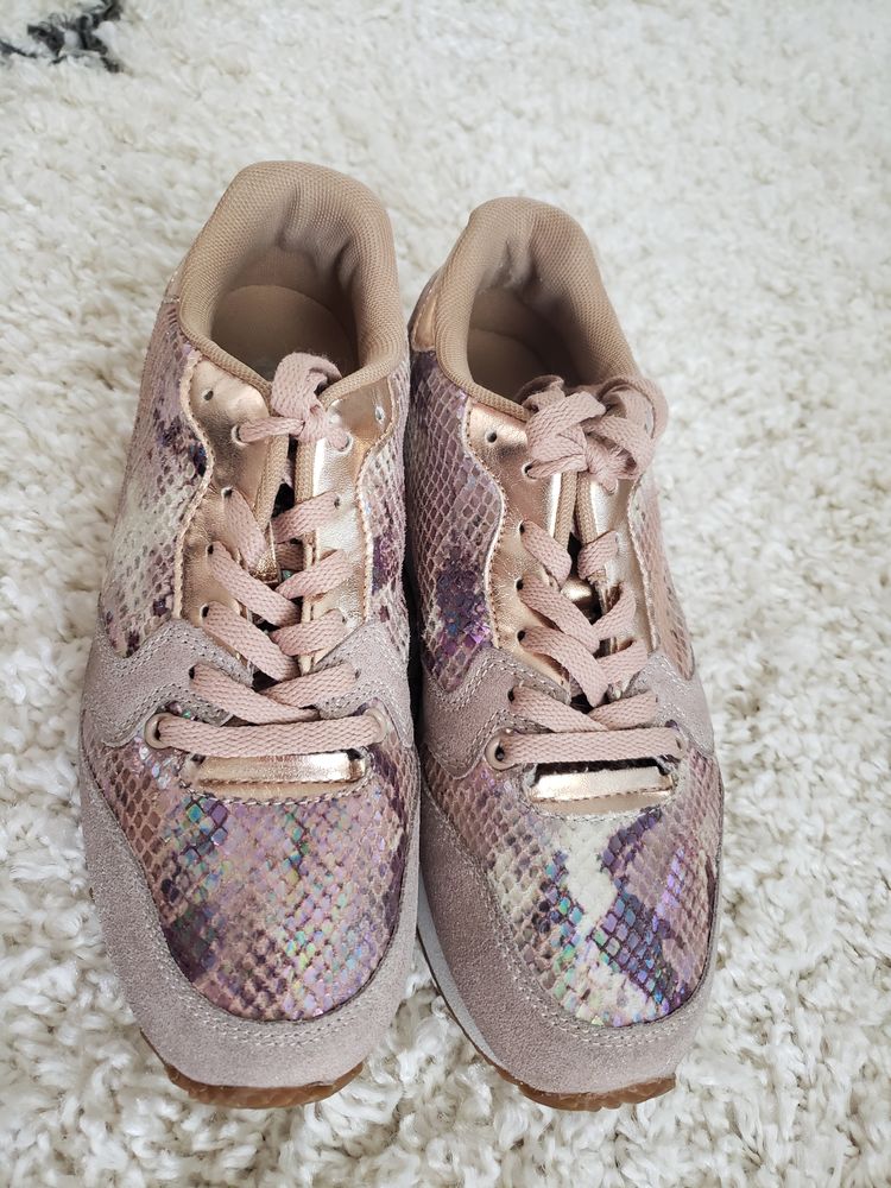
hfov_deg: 53.1
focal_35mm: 26
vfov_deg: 67.3
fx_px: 892
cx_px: 446
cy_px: 594
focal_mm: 4.3
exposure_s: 1/35
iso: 250
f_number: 1.5
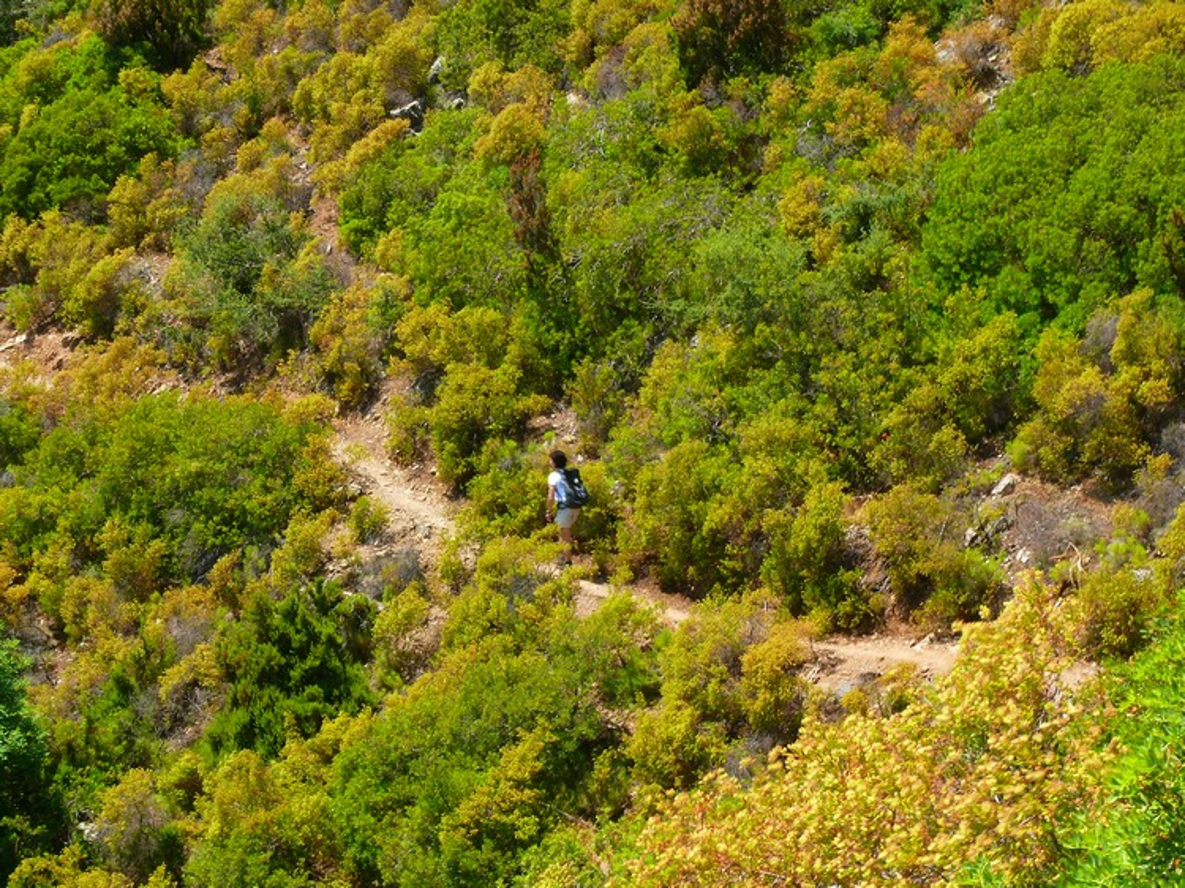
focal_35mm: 81
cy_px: 444
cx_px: 592
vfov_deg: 18.2
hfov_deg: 24.1
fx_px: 2772
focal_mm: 17.1
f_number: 11
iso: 100
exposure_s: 1/15
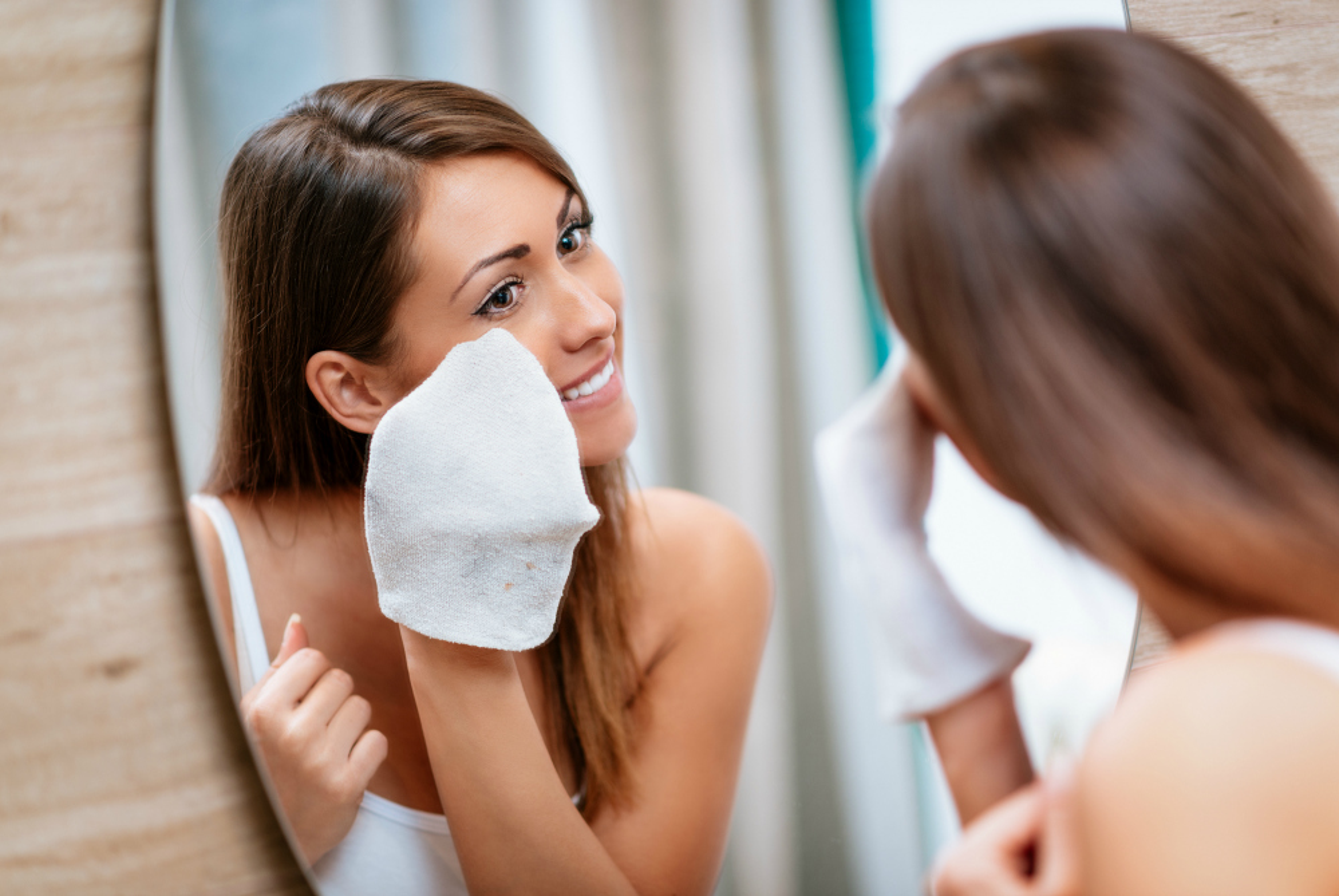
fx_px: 3165
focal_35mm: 85
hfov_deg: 23.9
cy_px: 448
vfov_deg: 16.1
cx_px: 670
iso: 200
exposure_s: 1/60
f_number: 1.8
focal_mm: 85
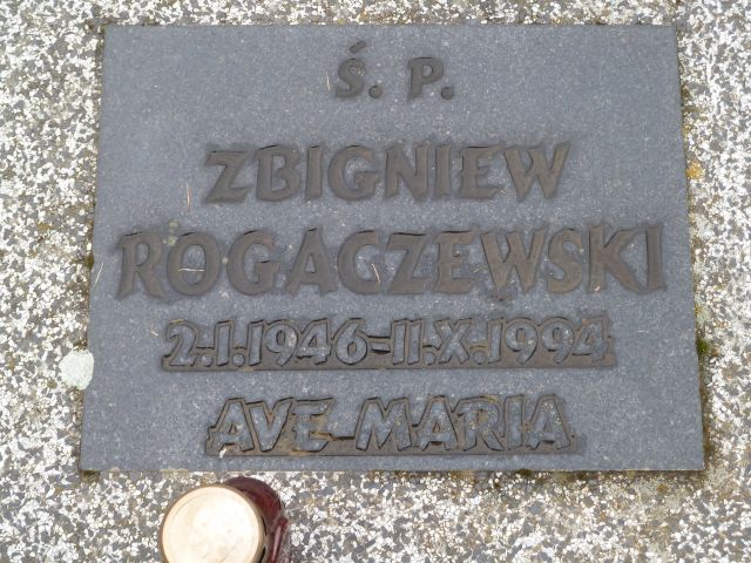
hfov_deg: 27.0
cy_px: 282
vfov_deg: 20.4
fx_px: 1562
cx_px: 376
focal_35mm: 72
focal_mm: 11.9
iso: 80
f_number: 4.1
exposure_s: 1/160
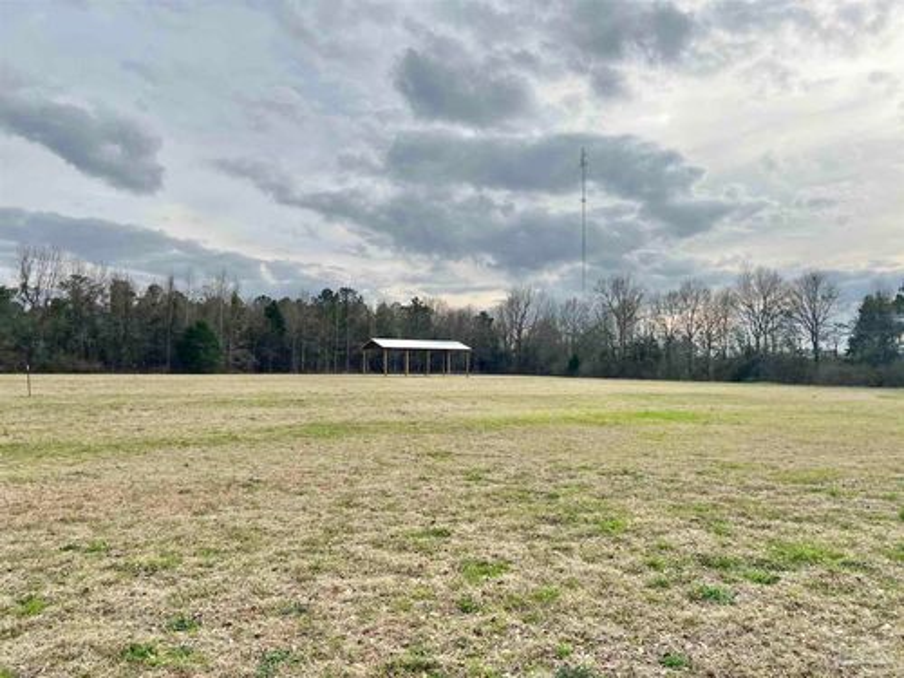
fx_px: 679
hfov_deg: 67.3
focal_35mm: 26
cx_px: 452
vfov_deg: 53.1
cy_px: 339
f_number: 1.5
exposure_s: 1/4115
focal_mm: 5.7
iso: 50
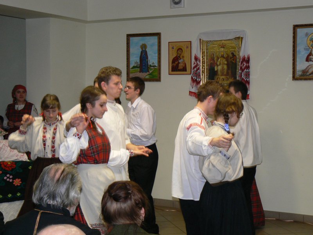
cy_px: 118
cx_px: 156
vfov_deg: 23.7
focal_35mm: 62
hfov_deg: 31.2
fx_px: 561
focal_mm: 10.4
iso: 125
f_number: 3.2
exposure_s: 1/30
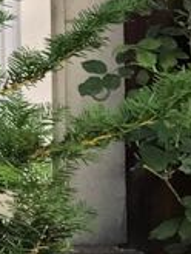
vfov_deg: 9.0
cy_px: -15
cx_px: -444
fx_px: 1594
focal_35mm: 217
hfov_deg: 6.2
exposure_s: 1/120
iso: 40
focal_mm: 3.99
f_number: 1.8
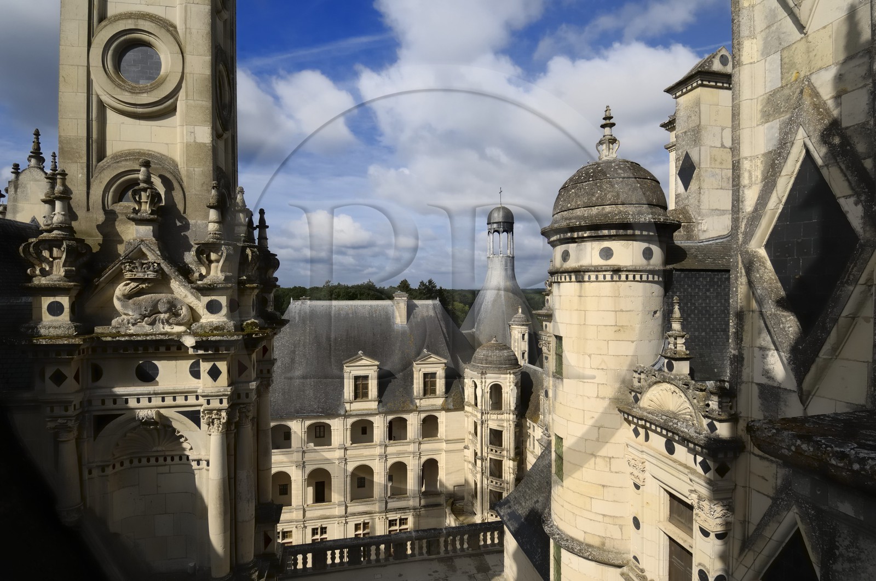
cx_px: 438
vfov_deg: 67.2
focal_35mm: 18
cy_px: 290
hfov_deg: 90.1
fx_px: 437
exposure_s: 1/160
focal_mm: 12
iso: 100
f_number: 12
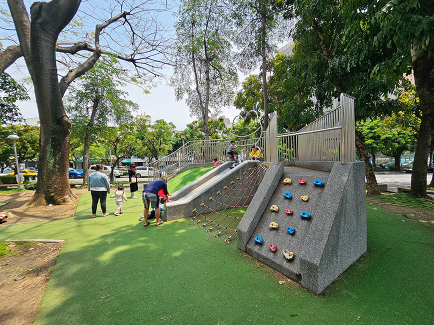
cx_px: 217
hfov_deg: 106.2
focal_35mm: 13
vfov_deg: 89.9
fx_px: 163
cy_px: 162
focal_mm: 2.2
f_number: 2.2
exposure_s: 1/1380
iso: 50
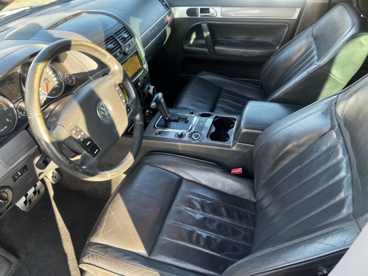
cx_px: 184
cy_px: 138
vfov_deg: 53.1
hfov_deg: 67.3
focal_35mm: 26
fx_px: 276
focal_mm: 5.1
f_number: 1.6
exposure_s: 1/121
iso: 100
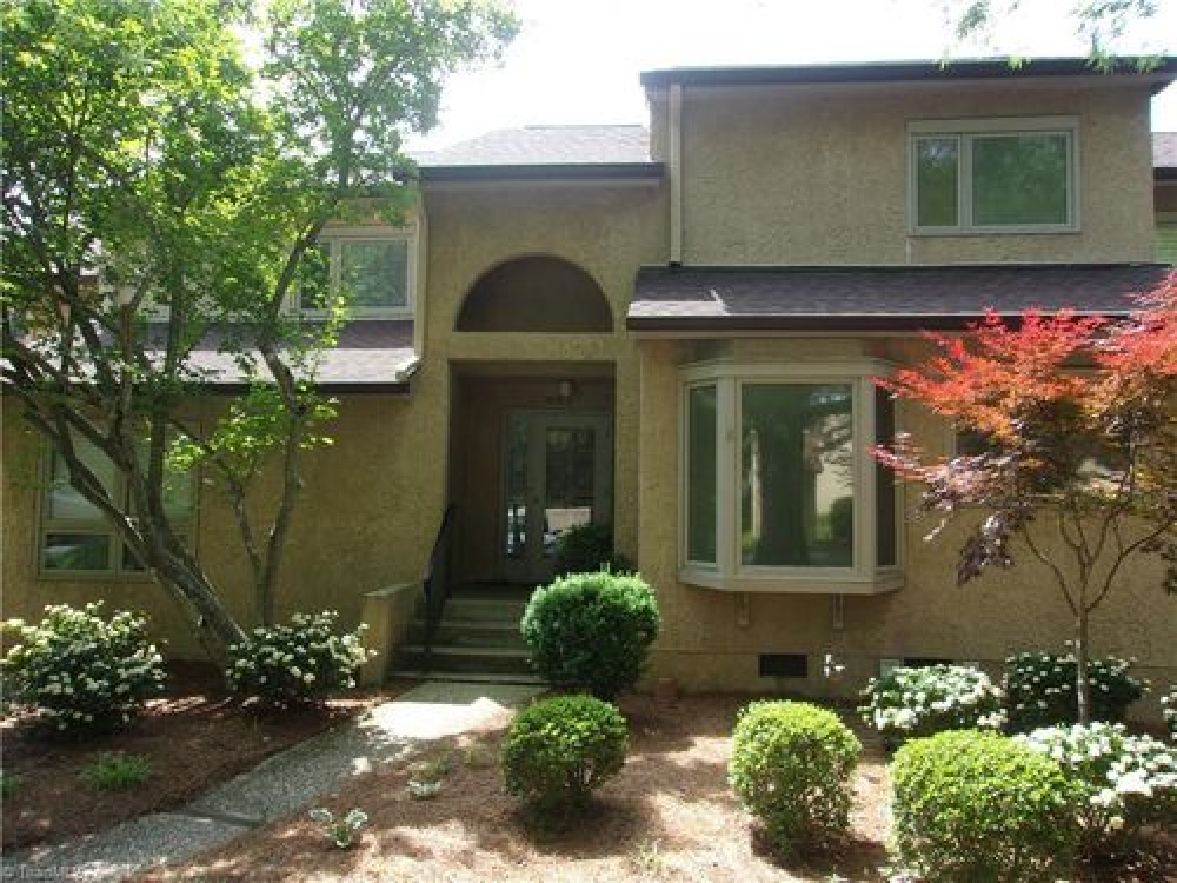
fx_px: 918
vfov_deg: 51.4
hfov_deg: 65.3
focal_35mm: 27
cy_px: 442
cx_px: 588
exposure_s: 1/200
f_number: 3
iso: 80
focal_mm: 4.9
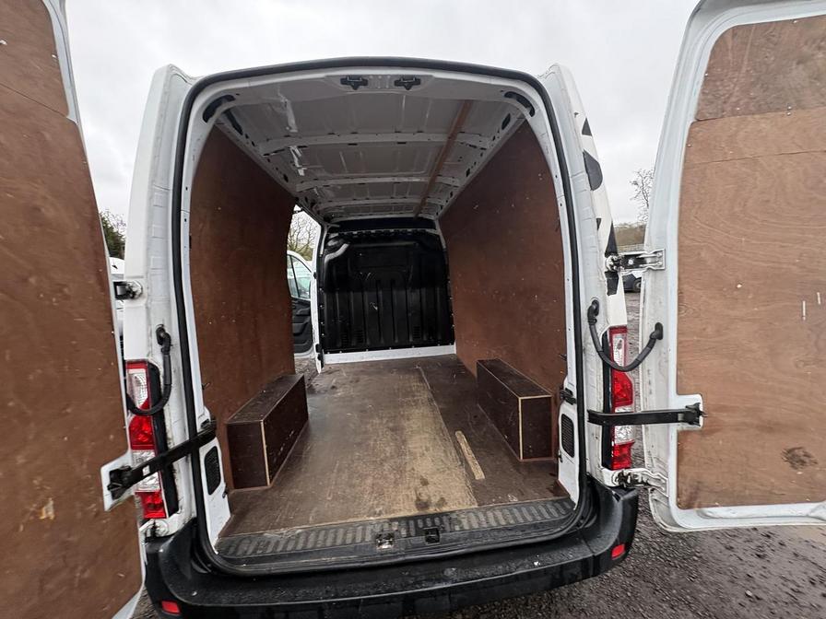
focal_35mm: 14
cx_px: 413
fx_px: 334
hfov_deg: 102.1
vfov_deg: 85.7
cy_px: 310
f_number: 2.2
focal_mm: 2.22
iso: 160
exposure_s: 1/99
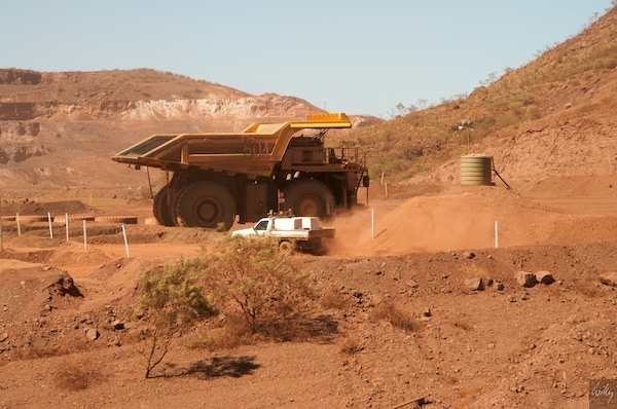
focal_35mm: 128
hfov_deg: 16.1
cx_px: 308
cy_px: 204
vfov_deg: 10.7
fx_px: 2182
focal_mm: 85
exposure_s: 1/400
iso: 320
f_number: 10
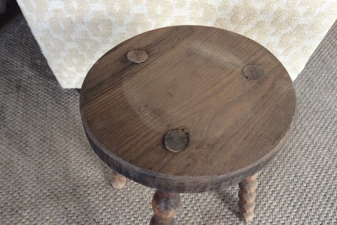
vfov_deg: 38.9
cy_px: 115
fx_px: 318
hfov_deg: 55.8
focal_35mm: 34
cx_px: 166
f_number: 2.4
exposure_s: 1/25
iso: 160
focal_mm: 3.3
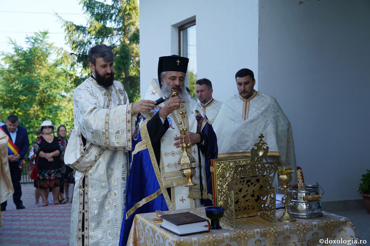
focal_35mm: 50
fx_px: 514
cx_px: 185
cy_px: 123
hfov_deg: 39.6
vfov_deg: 27.0
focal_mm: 50
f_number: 4
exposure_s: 1/320
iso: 200
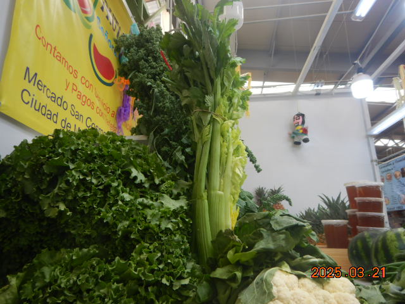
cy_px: 152
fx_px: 281
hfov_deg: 71.6
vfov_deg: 56.8
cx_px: 202
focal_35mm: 24
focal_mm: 4.3
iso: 125
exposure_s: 1/100
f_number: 2.8
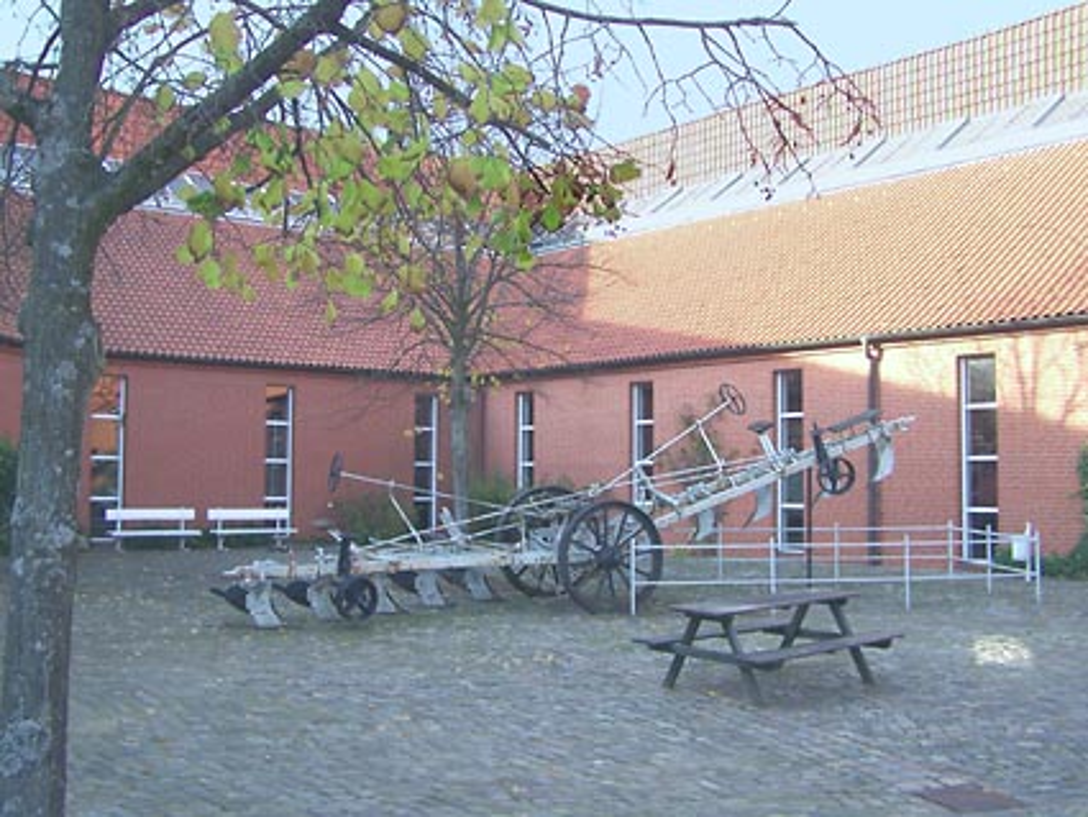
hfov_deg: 49.0
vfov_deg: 37.7
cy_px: 408
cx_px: 544
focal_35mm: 38
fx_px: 1195
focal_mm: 6.3
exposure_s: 1/125
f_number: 2.8
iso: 64
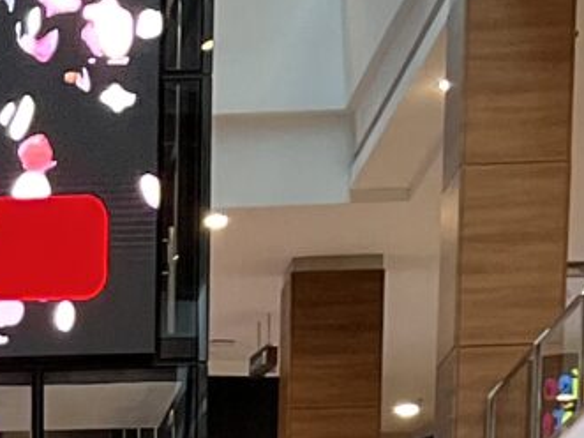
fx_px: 3390
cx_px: -393
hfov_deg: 9.5
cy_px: 1630
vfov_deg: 6.3
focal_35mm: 201
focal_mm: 5.1
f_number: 1.6
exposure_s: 1/120
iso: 100
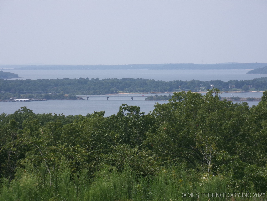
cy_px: 100
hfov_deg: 8.9
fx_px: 1720
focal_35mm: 223
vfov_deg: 6.7
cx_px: 134
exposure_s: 1/420
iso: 100
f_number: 5.9
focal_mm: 40.1
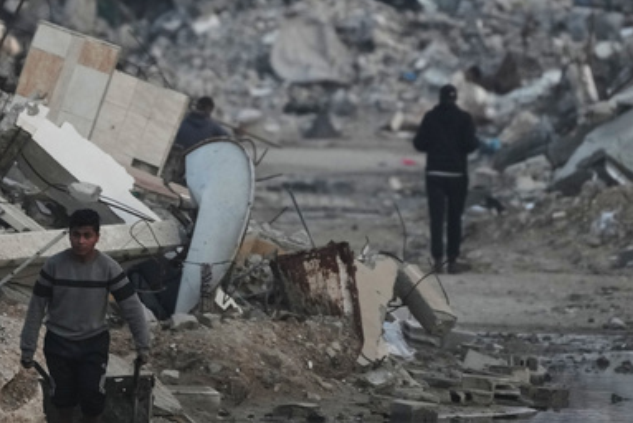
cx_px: 311
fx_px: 17403
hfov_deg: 2.1
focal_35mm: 989
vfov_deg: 1.4
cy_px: 138
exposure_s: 1/250
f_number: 5.6
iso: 1000
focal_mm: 370
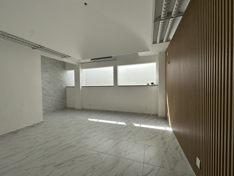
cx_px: 117
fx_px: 95
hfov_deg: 102.1
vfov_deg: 85.7
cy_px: 88
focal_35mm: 14
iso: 40
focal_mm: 2.22
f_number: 2.2
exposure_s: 1/774
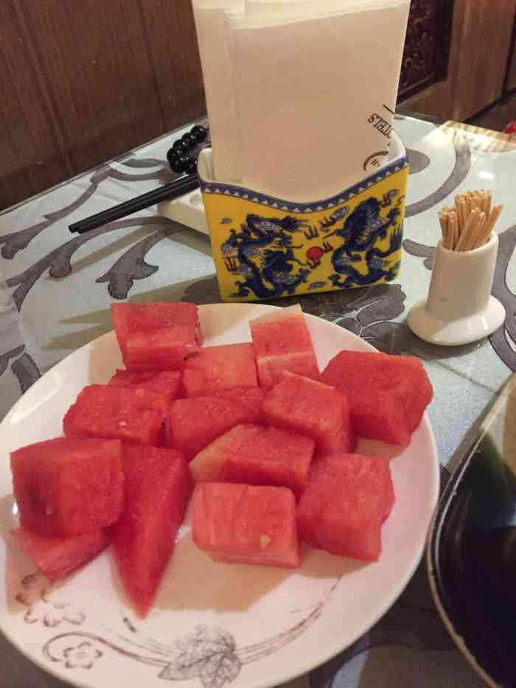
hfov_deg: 48.2
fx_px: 576
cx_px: 258
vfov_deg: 61.7
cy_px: 344
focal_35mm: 29
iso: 400
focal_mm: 4.15
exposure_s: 1/17
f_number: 2.2
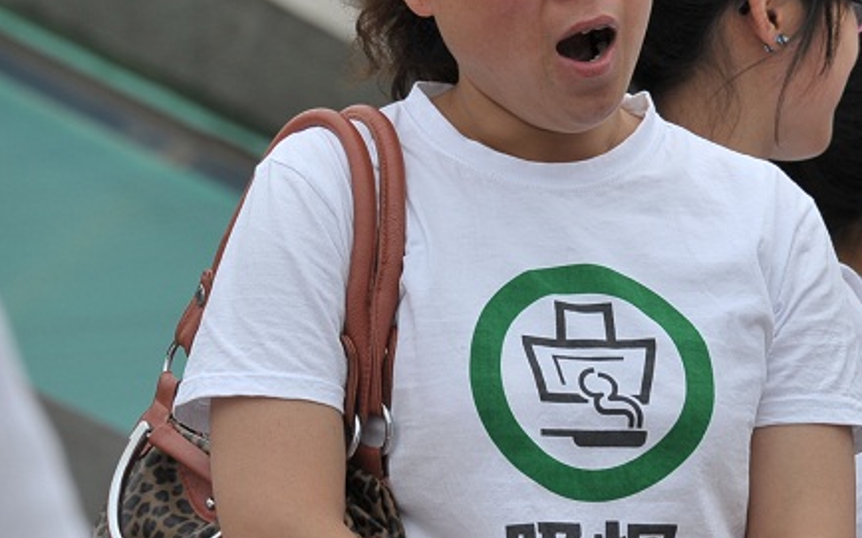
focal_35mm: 475
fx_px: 11156
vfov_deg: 2.8
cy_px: 307
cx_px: 611
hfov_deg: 4.4
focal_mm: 250
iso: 400
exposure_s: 1/500
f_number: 11
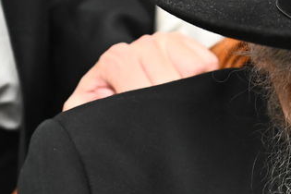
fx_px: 1867
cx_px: 419
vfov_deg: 5.9
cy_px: 176
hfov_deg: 8.7
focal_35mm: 231
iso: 3200
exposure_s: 1/200
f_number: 4
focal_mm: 52
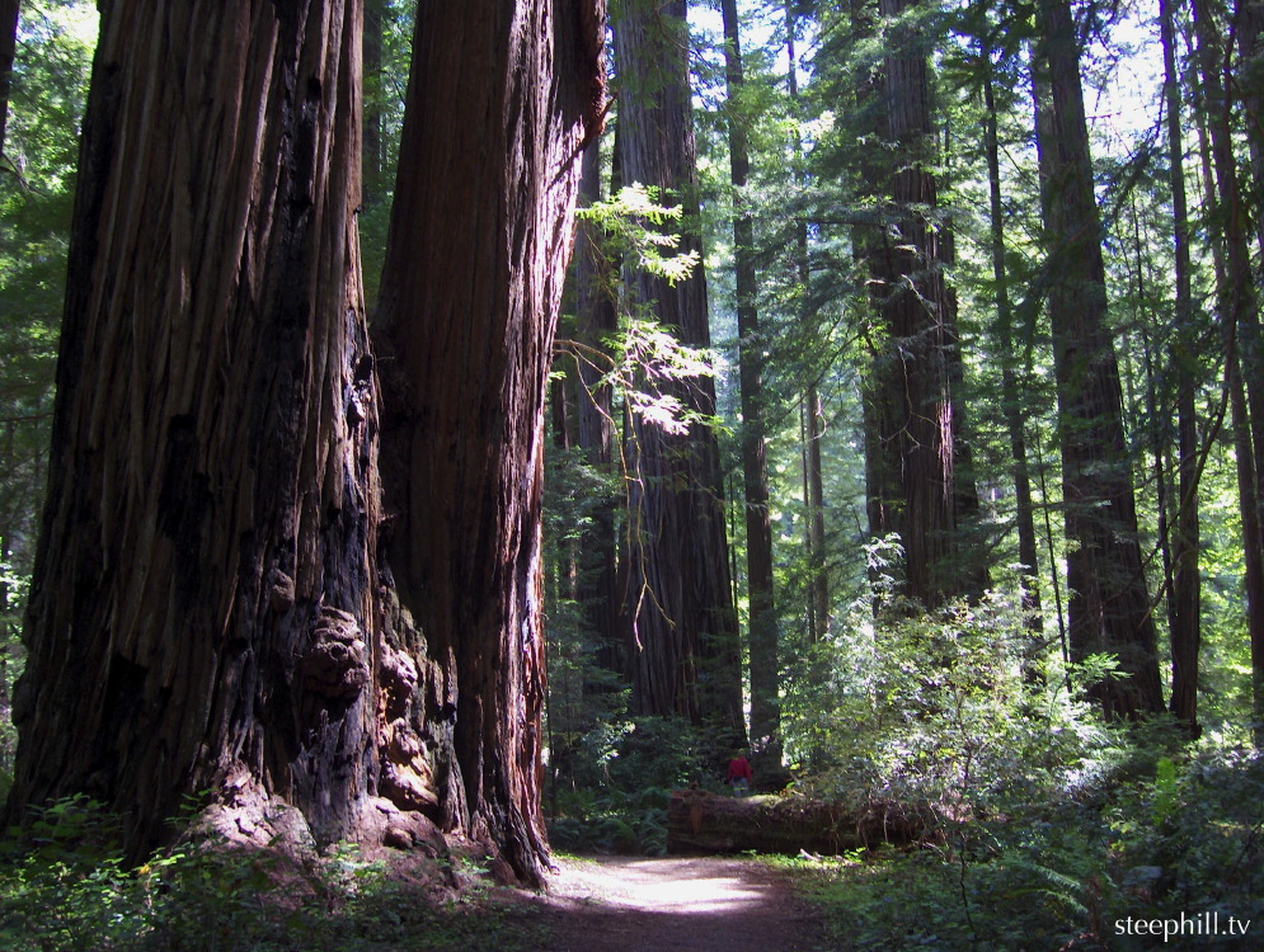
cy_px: 476
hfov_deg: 47.8
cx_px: 632
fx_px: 1427
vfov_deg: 36.9
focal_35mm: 39
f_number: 2.8
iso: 200
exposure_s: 1/19.6
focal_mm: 8
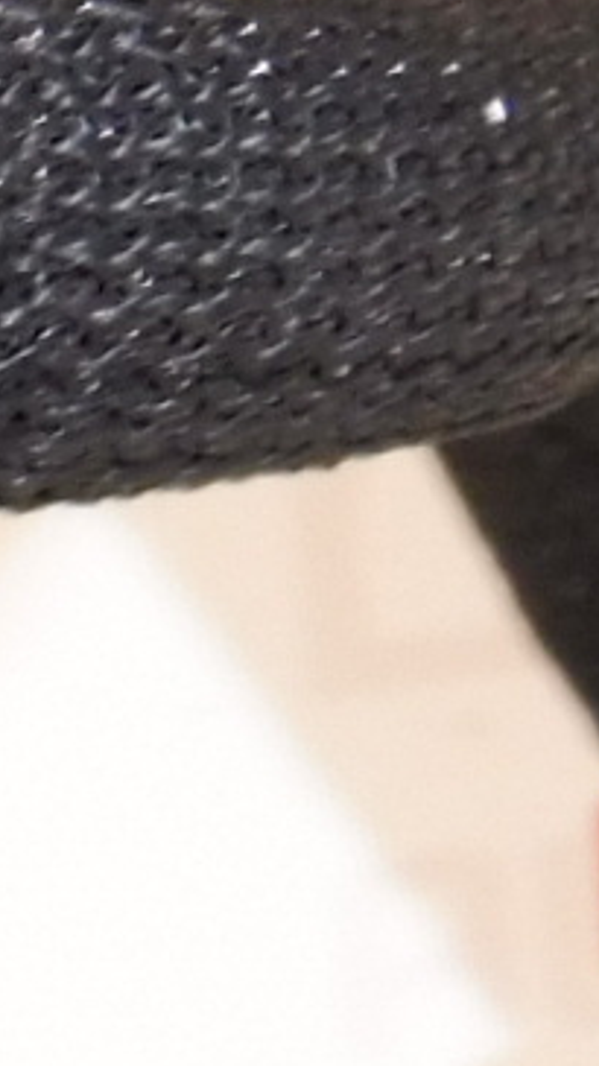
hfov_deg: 6.2
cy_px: 1425
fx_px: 4325
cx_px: -2028
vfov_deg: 13.5
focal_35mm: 153
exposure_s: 1/60
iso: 200
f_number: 3.5
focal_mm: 4.4
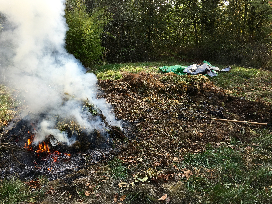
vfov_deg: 46.8
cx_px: 135
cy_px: 104
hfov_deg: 60.0
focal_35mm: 30
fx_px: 236
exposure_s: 1/151
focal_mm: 4.15
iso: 25
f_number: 2.2
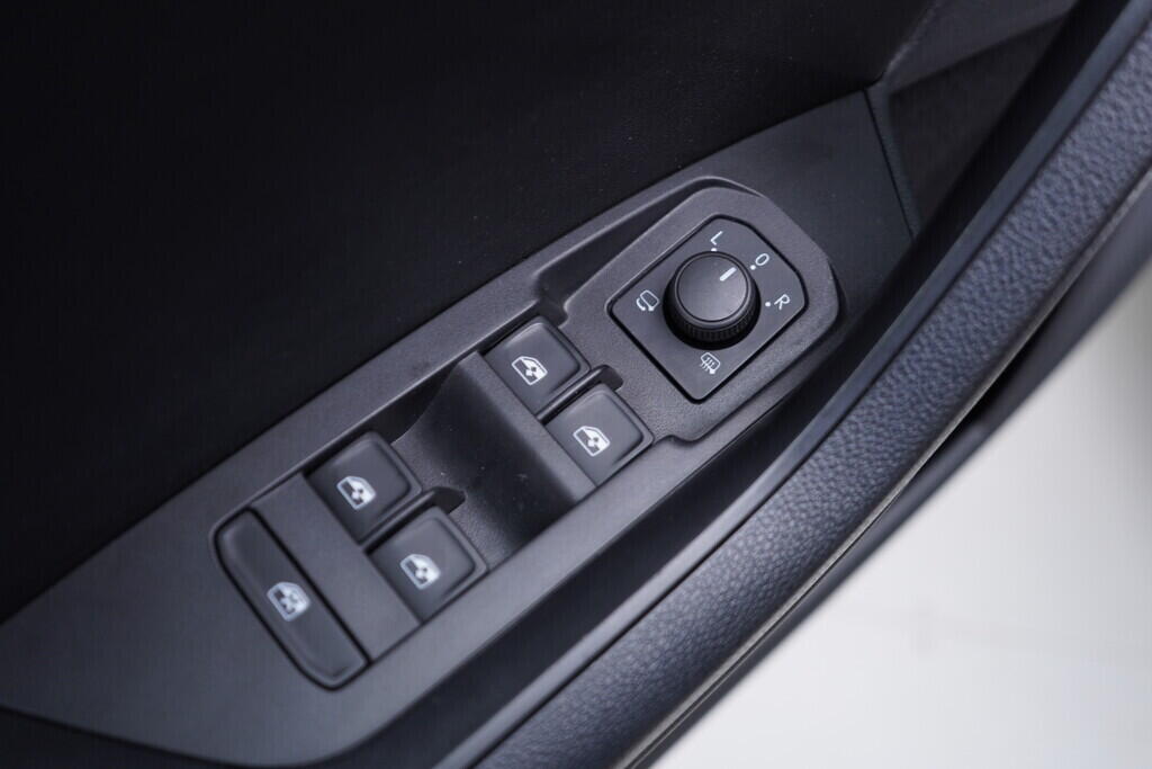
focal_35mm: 36
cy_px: 384
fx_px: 1152
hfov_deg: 53.1
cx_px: 576
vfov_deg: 36.9
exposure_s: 1/40
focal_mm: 24
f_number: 2.8
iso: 250
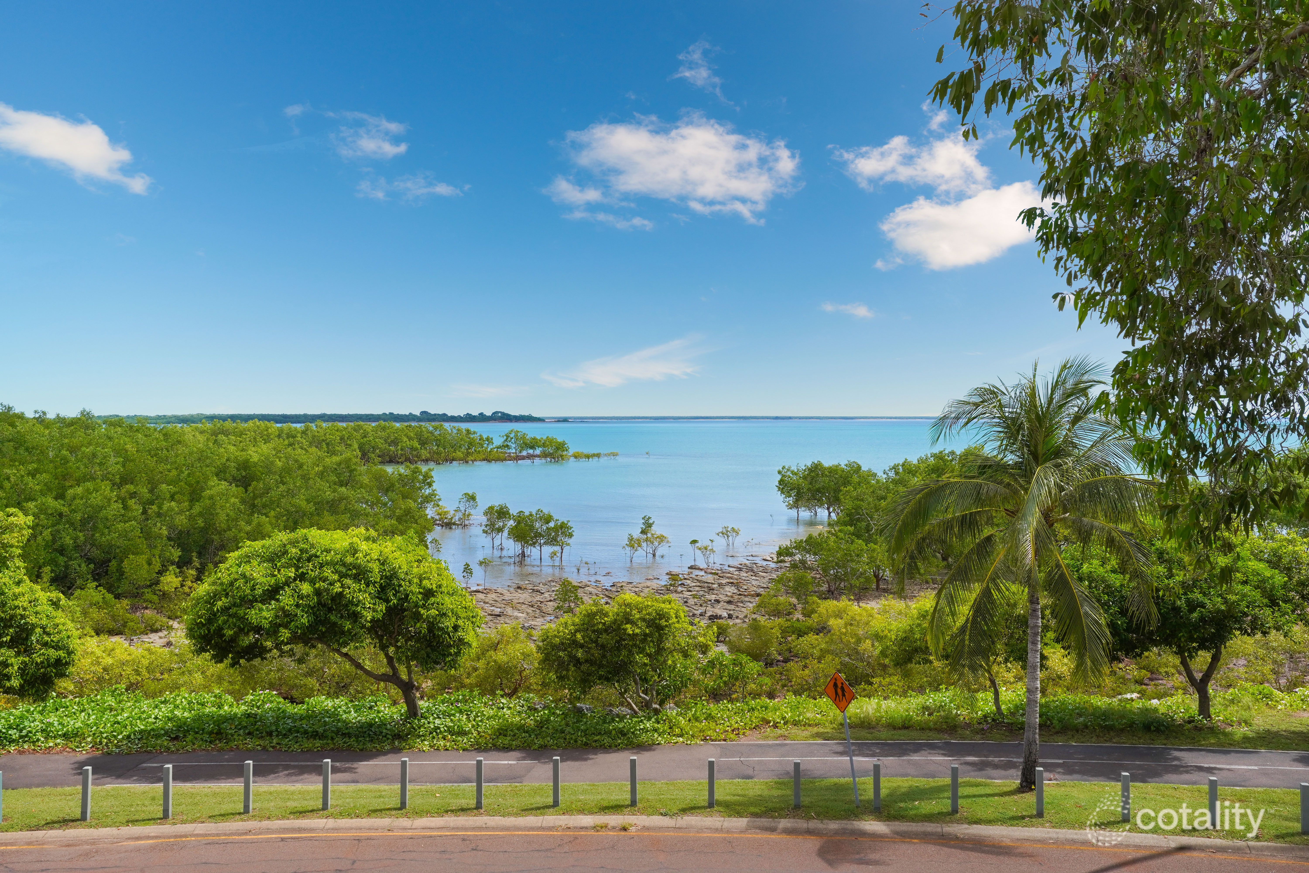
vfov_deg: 37.9
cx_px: 654
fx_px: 1273
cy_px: 436
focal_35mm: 35
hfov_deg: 54.4
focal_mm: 35
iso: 400
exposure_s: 1/200
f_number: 19
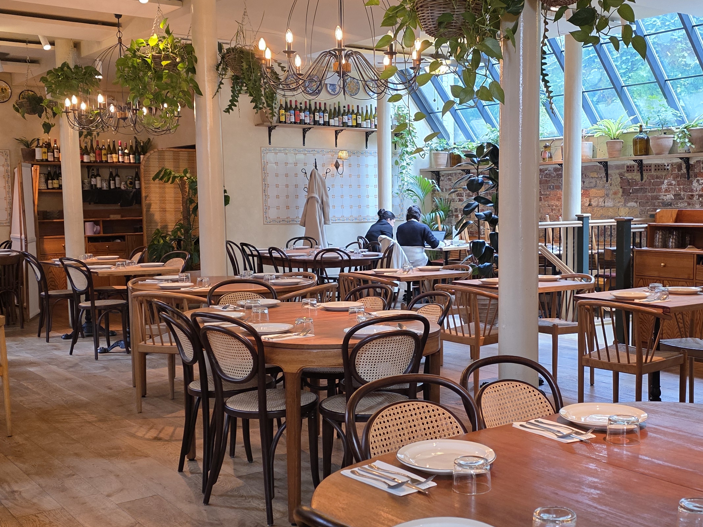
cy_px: 304
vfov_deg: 33.5
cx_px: 421
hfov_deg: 43.6
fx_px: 873
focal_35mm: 43
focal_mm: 6.3
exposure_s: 1/100
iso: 320
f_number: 1.7
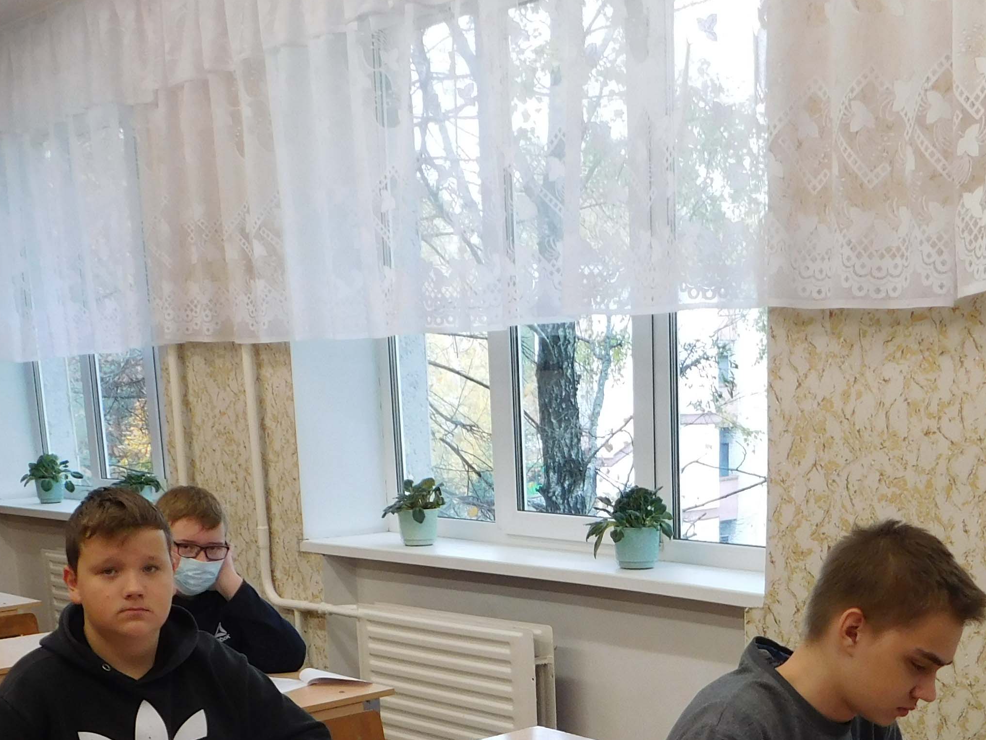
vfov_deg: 26.5
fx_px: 1481
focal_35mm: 52
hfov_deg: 36.6
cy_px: 745
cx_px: 612
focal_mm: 4
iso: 125
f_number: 3
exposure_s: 1/60
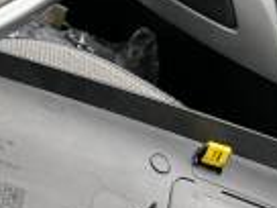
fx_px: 1448
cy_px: -139
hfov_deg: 8.7
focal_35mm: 181
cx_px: -607
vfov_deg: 8.0
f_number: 1.78
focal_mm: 6.76
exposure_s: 1/121
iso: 160
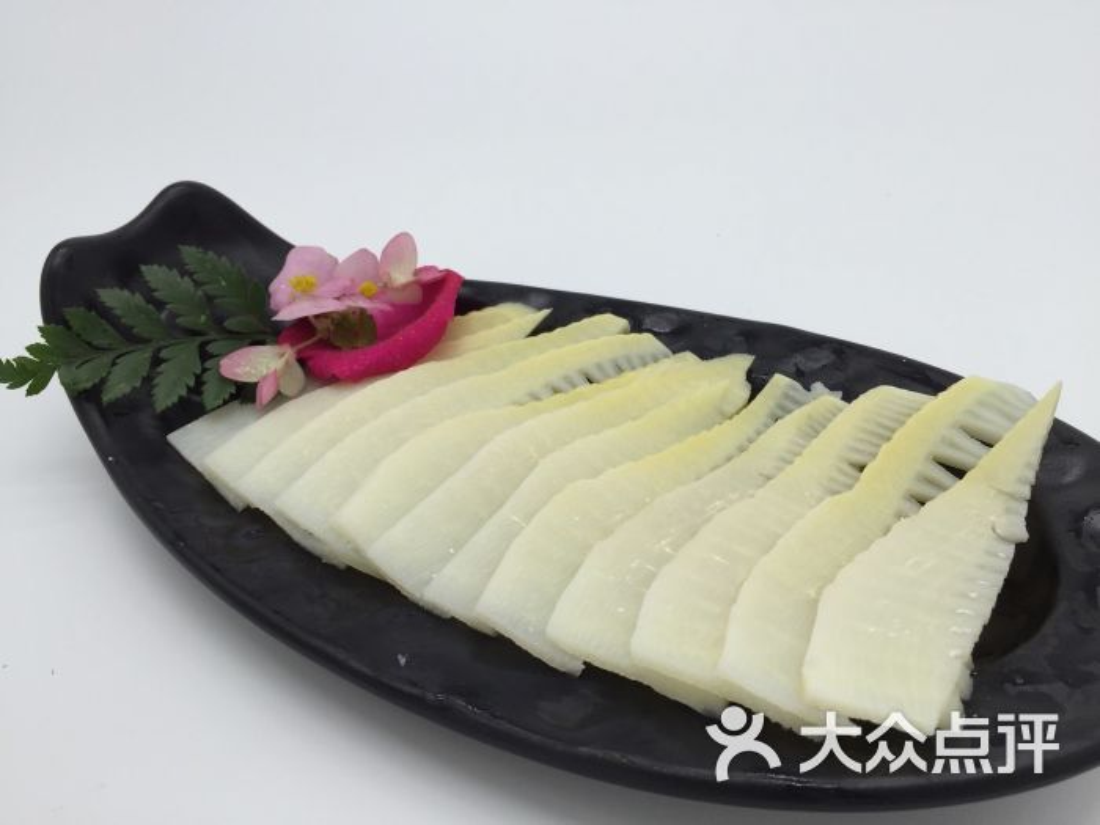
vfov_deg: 48.2
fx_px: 922
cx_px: 550
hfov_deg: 61.7
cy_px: 412
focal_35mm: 29
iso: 32
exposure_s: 1/366
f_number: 2.2
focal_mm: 4.15
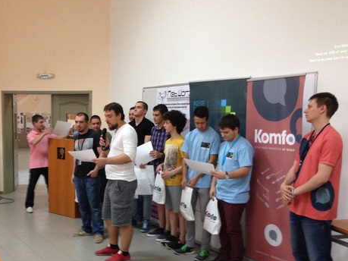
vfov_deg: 31.3
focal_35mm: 46
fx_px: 462
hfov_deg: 40.8
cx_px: 118
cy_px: 171
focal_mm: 4.12
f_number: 2.4
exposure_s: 1/20
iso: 200
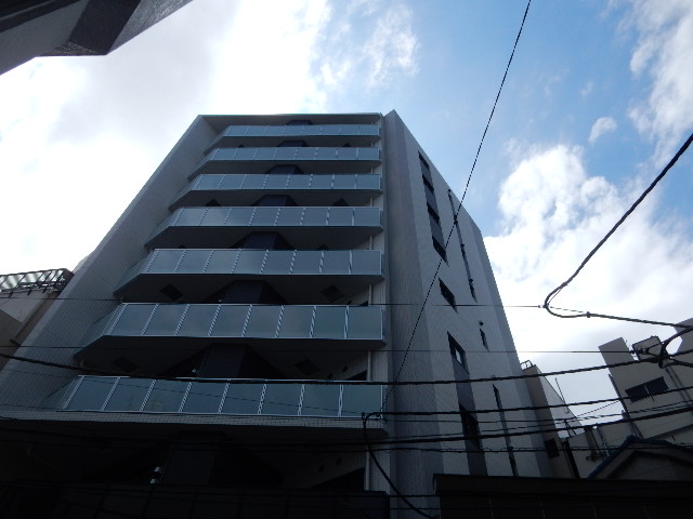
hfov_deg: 69.4
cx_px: 346
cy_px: 260
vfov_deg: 54.9
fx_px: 500
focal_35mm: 25
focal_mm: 4.5
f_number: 3.7
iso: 125
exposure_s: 1/1600
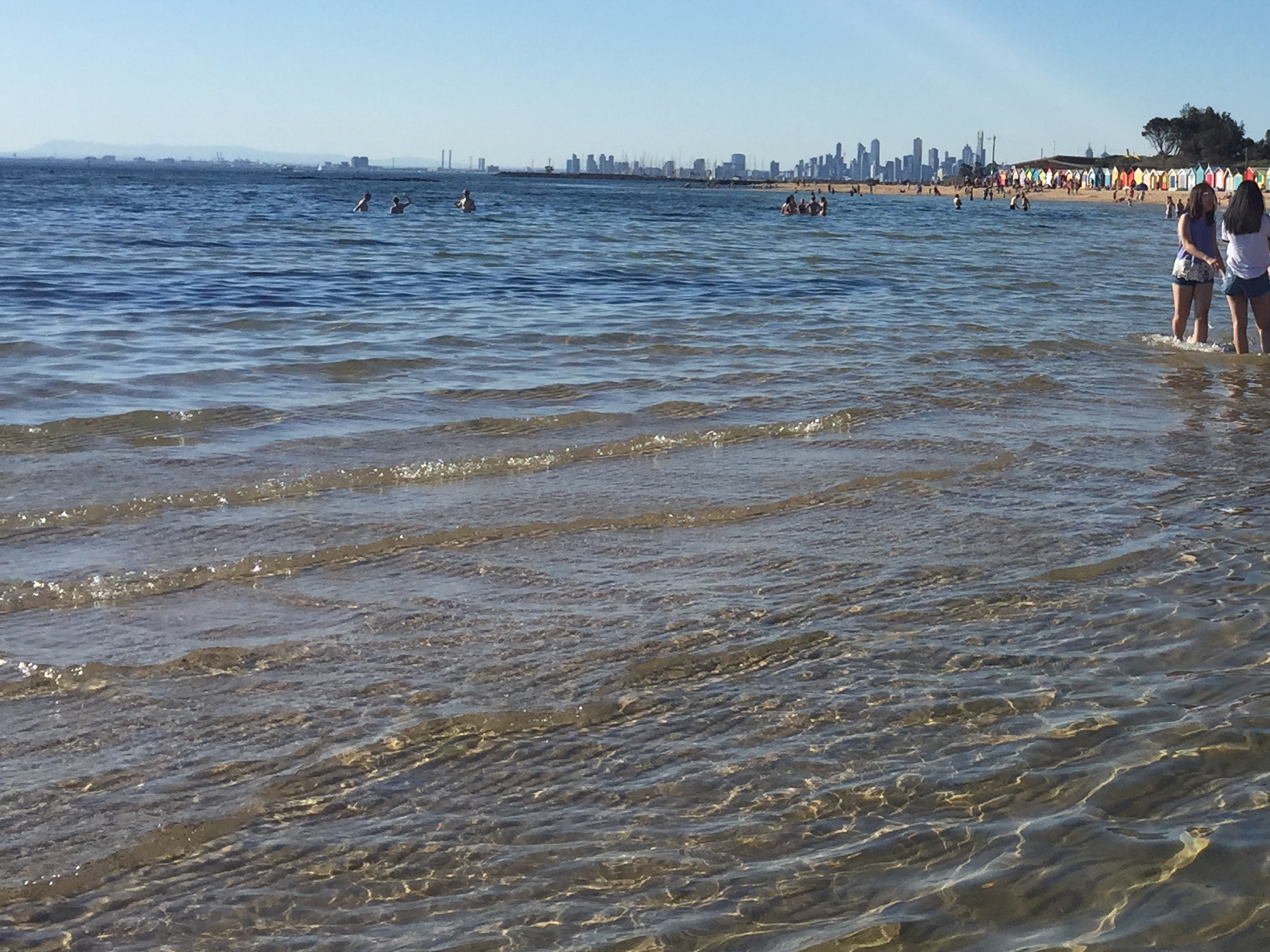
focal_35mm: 60
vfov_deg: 23.8
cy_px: 126
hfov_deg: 30.7
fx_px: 2201
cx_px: 1148
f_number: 2.2
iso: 32
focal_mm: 4.15
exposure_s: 1/3300
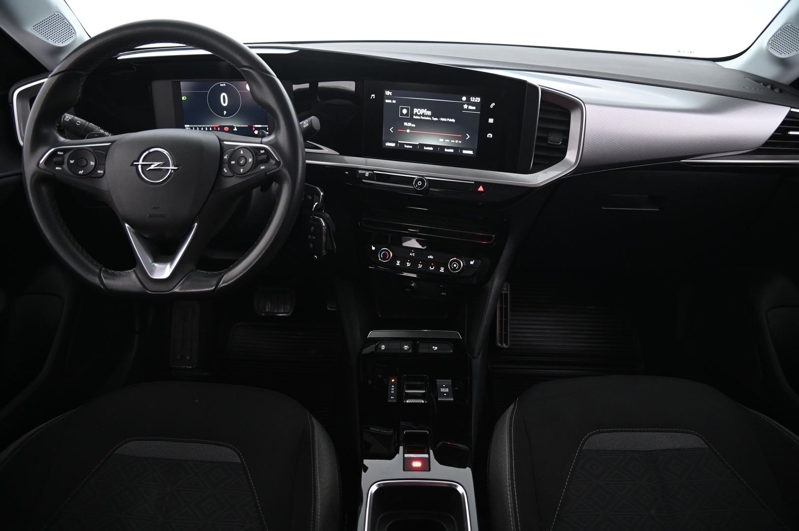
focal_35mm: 24
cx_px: 400
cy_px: 266
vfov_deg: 53.1
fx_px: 532
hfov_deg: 73.8
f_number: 4
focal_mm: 24
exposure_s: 1/15
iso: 2000
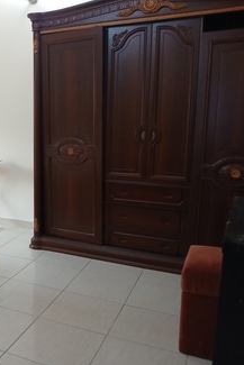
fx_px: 386
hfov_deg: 32.2
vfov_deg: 50.7
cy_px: 175
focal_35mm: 38
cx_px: -3
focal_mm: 3.98
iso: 250
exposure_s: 1/33.3
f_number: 1.8
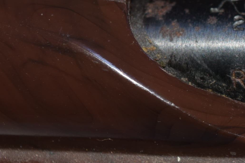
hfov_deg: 8.5
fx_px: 1629
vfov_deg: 5.7
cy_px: 17
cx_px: 336
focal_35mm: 239
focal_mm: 55
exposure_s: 1/60
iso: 100
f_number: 8
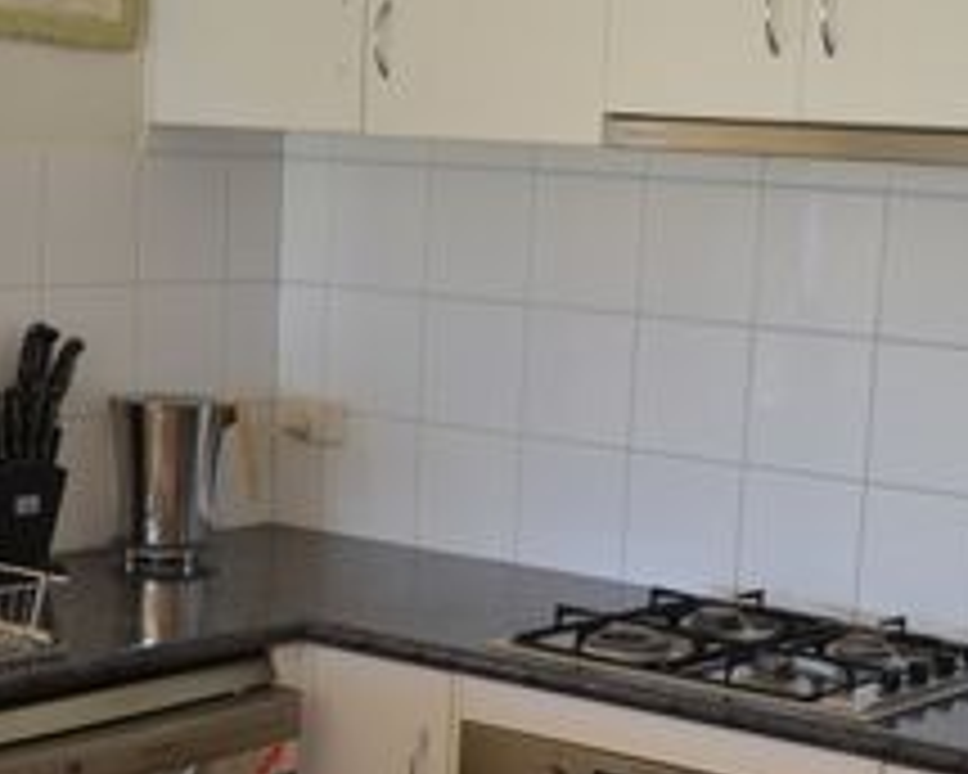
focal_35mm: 86
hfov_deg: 22.2
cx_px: 464
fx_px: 2464
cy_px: 623
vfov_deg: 17.7
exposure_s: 1/60
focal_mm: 28
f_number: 4.5
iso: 450
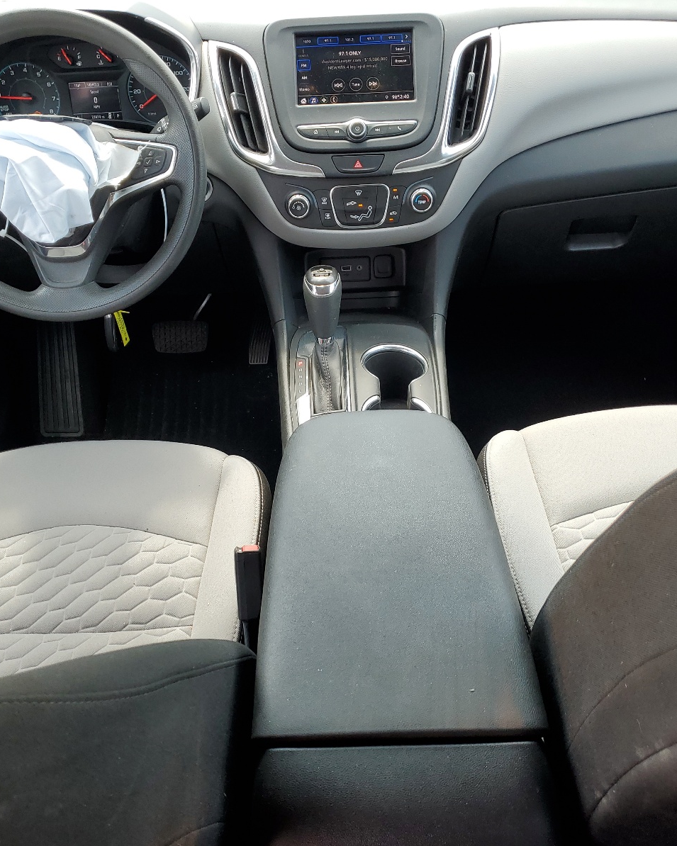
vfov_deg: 52.8
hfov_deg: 43.3
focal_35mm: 34
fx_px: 852
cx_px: 298
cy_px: 422
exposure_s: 1/200
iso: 50
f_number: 1.5
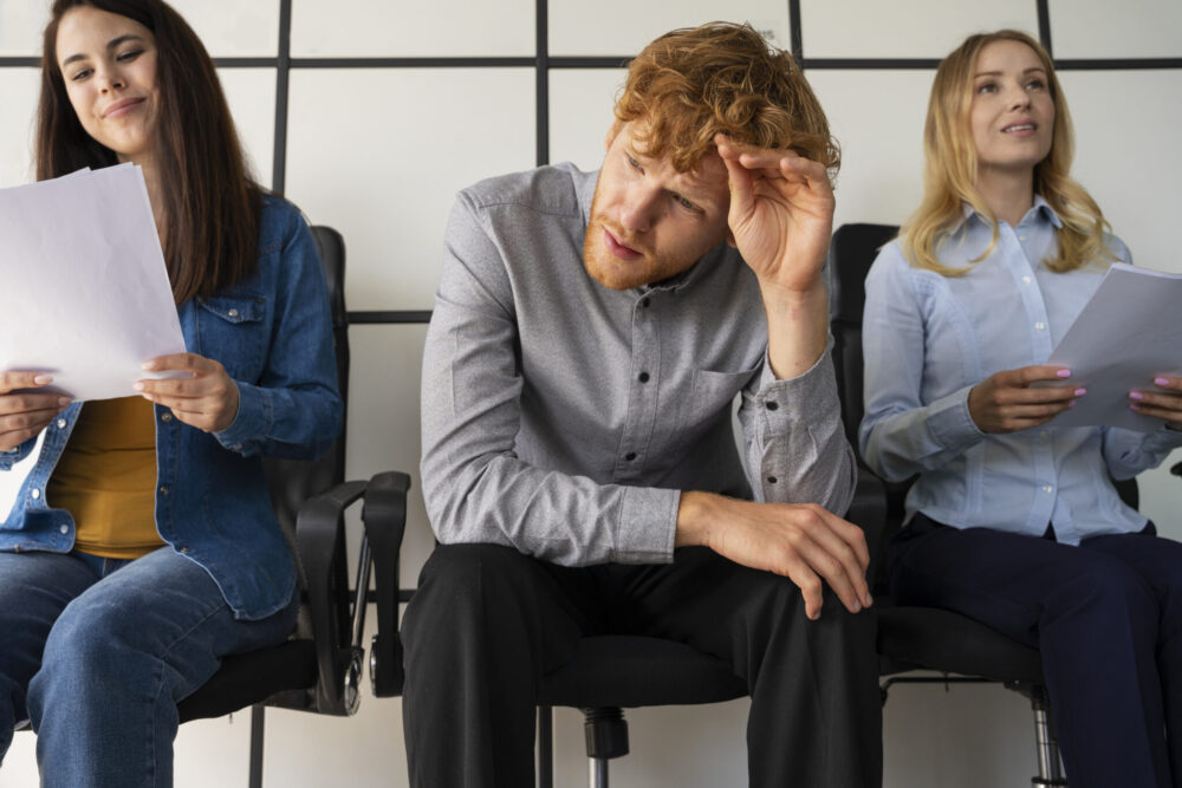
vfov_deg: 38.8
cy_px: 394
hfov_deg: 55.7
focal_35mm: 34
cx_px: 591
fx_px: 1120
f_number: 4.5
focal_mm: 34.1
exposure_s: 1/160
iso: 400
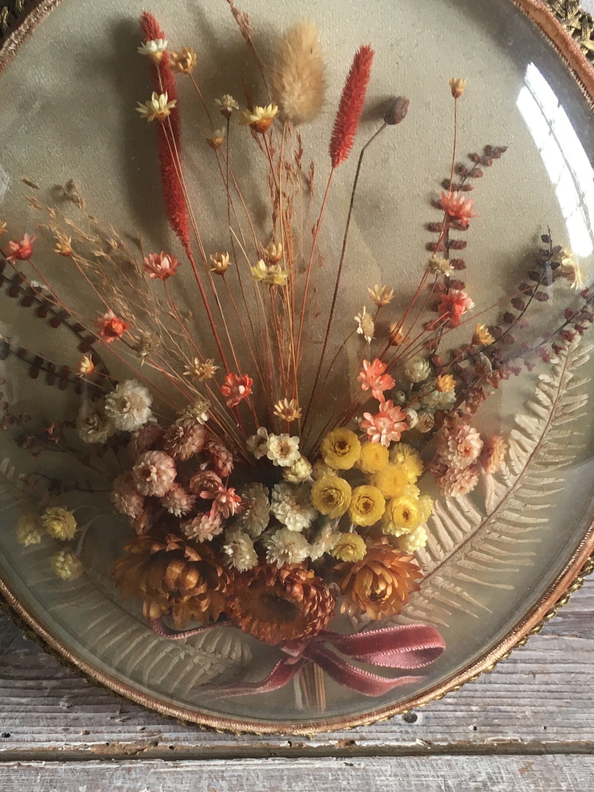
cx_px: 284
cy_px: 504
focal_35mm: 49
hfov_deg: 29.7
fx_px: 1121
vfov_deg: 38.6
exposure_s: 1/33
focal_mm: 4.15
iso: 64
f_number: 2.2
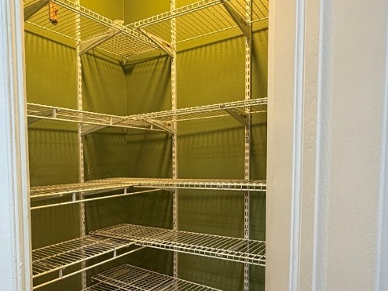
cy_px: 183
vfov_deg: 47.8
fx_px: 325
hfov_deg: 61.1
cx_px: 156
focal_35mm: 29
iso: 400
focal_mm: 2.22
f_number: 2.2
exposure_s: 1/60
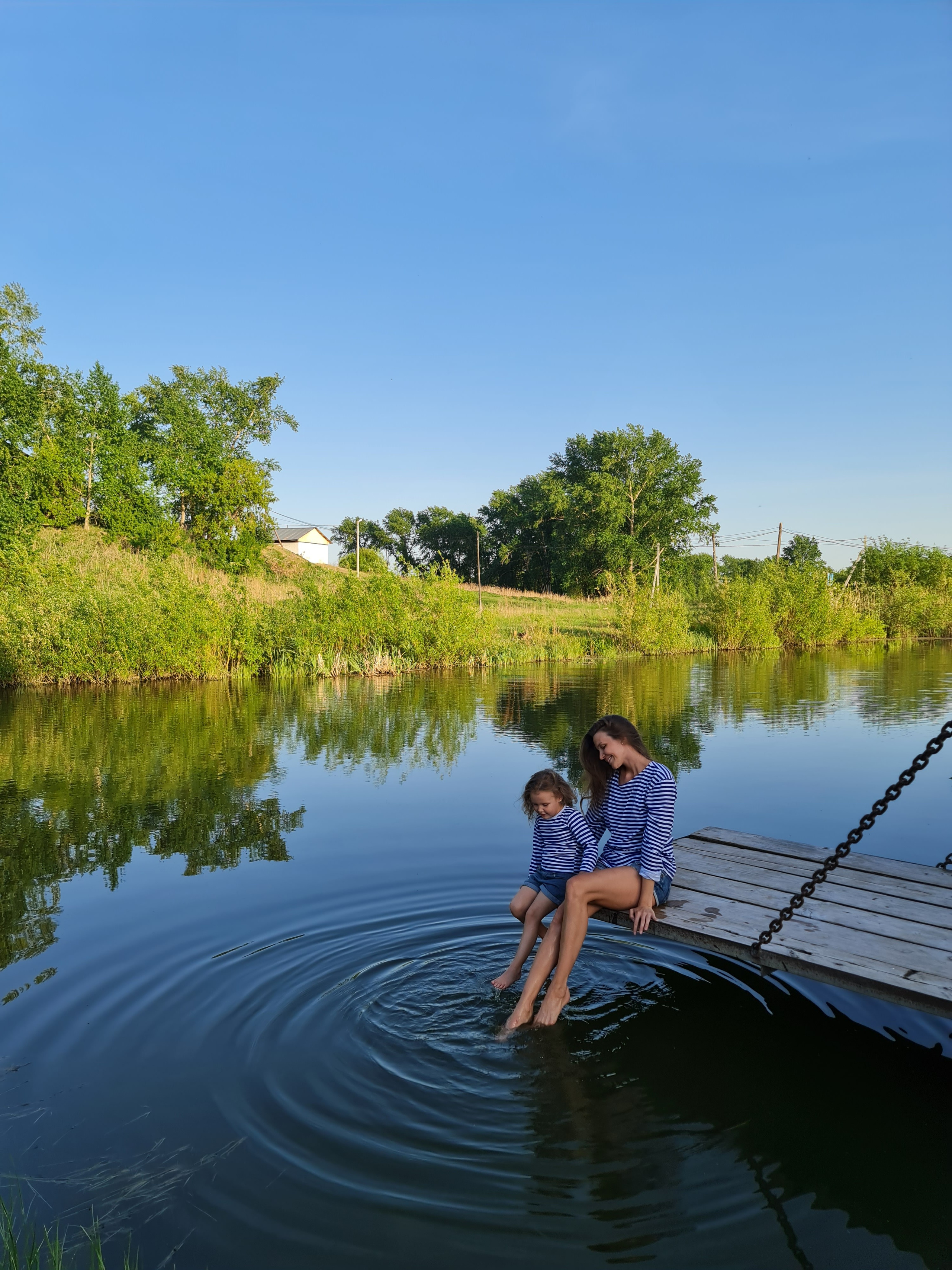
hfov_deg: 54.9
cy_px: 635
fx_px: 917
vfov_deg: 69.4
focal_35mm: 25
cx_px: 476
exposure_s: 1/412
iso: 50
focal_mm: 7
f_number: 1.8
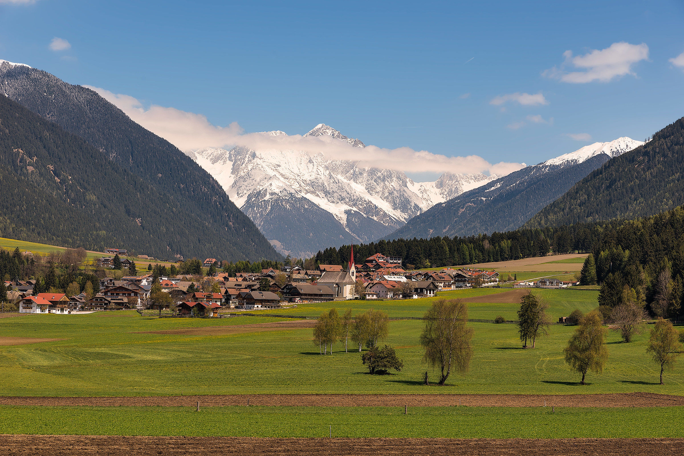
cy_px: 228
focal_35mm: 70
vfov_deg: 19.5
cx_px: 342
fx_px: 1330
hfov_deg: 28.8
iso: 100
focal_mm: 70
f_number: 8
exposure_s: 1/500
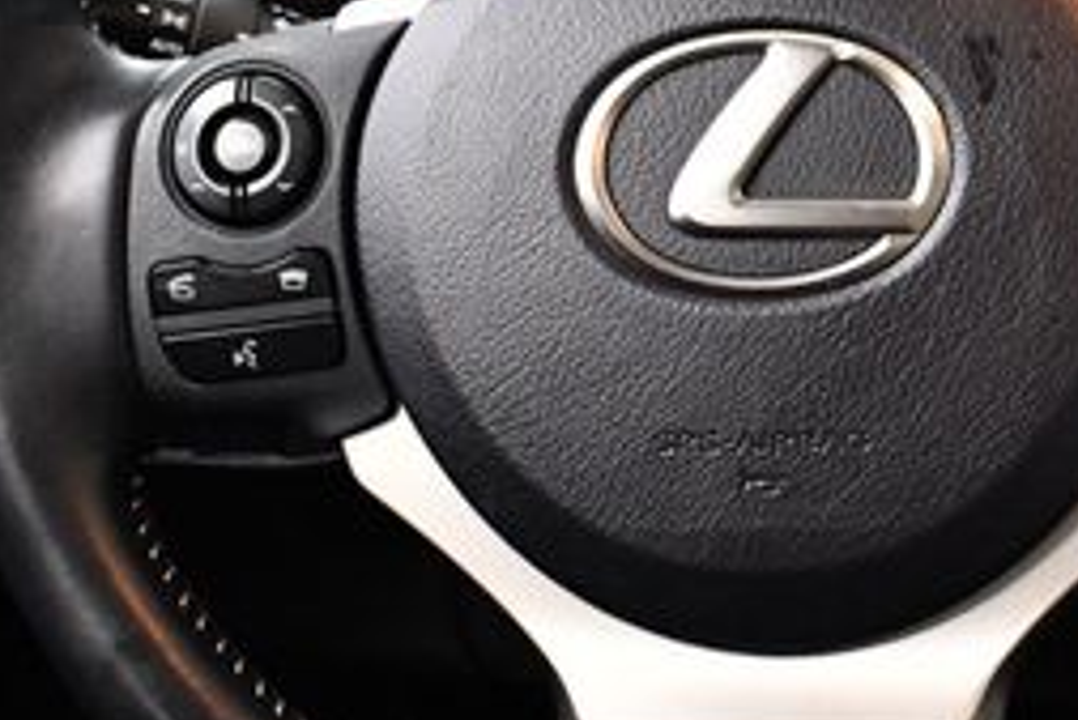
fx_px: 2726
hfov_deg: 21.8
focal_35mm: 91
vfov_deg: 15.0
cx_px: 1001
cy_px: 187
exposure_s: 1/100
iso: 3200
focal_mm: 18
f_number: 3.5
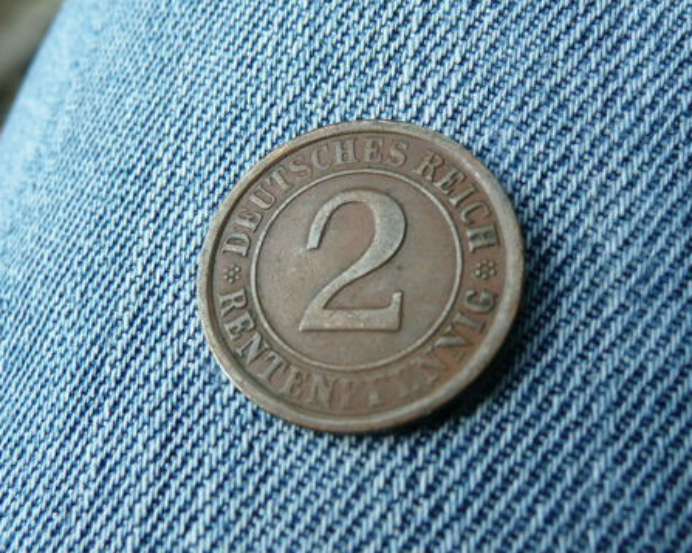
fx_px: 880
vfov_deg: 34.9
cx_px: 356
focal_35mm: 43
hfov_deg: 42.9
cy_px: 277
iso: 100
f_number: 3.6
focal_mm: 5.5
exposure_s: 1/250
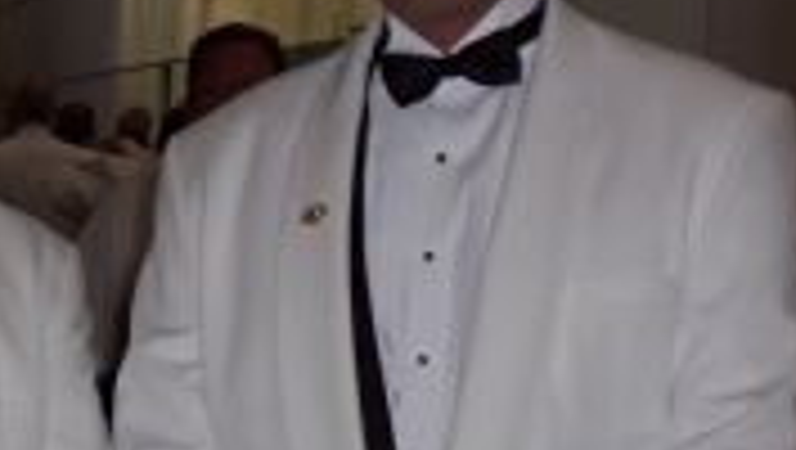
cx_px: 166
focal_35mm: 219
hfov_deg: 9.8
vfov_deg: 5.6
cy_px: 86
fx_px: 4627
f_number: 4.6
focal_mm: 16.8
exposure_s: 1/90
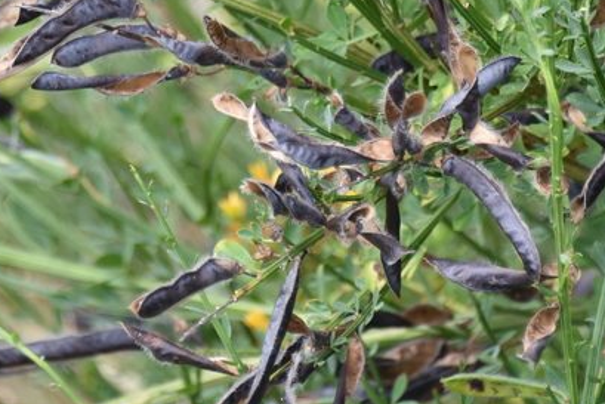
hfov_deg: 2.2
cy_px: -108
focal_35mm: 938
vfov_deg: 1.5
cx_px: 238
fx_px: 15768
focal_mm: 300
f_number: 5.6
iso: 1000
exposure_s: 1/640
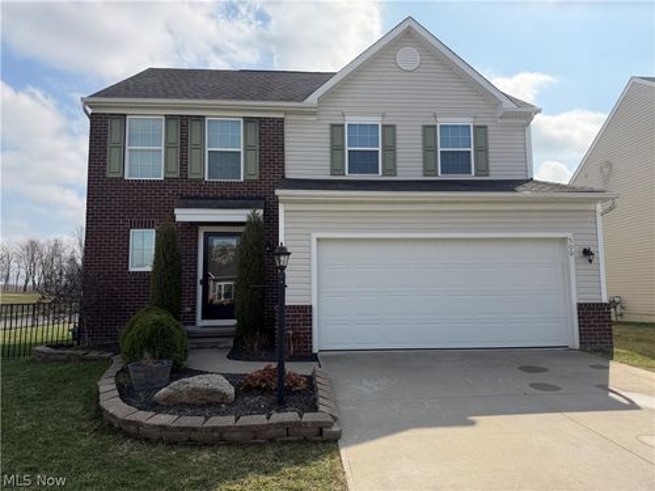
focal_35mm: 24
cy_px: 246
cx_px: 328
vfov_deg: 56.8
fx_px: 454
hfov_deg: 71.6
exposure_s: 1/5714
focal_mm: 6.76
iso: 100
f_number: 1.78
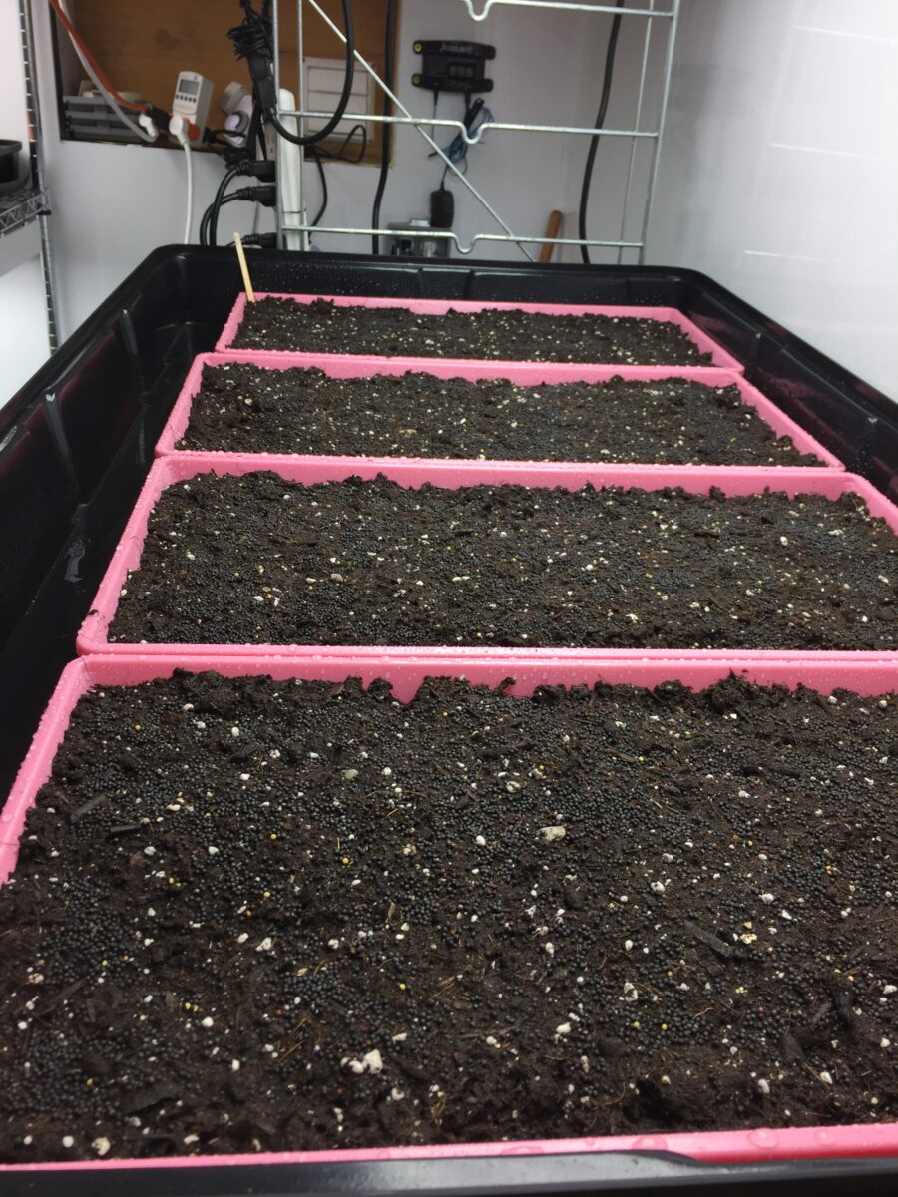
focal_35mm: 29
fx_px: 1003
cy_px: 598
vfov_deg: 61.7
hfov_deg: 48.2
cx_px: 449
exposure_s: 1/208
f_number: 2.2
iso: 32
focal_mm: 4.15
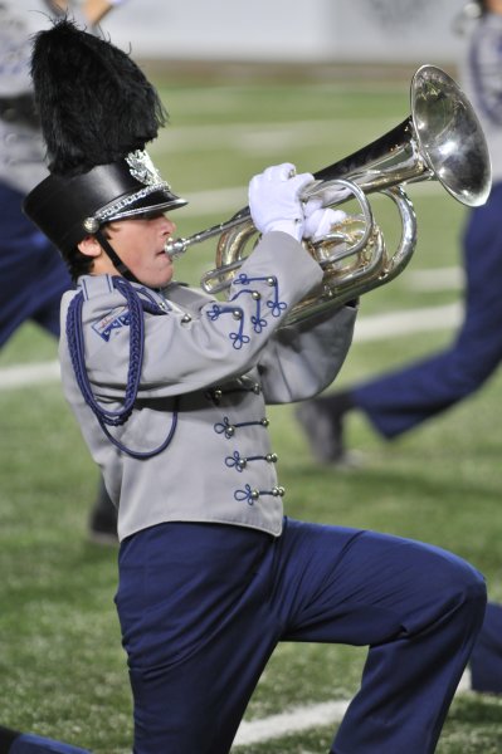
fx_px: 6285
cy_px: 377
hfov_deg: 4.6
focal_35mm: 300
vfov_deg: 6.9
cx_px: 251
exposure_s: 1/200
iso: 800
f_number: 2.8
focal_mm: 200
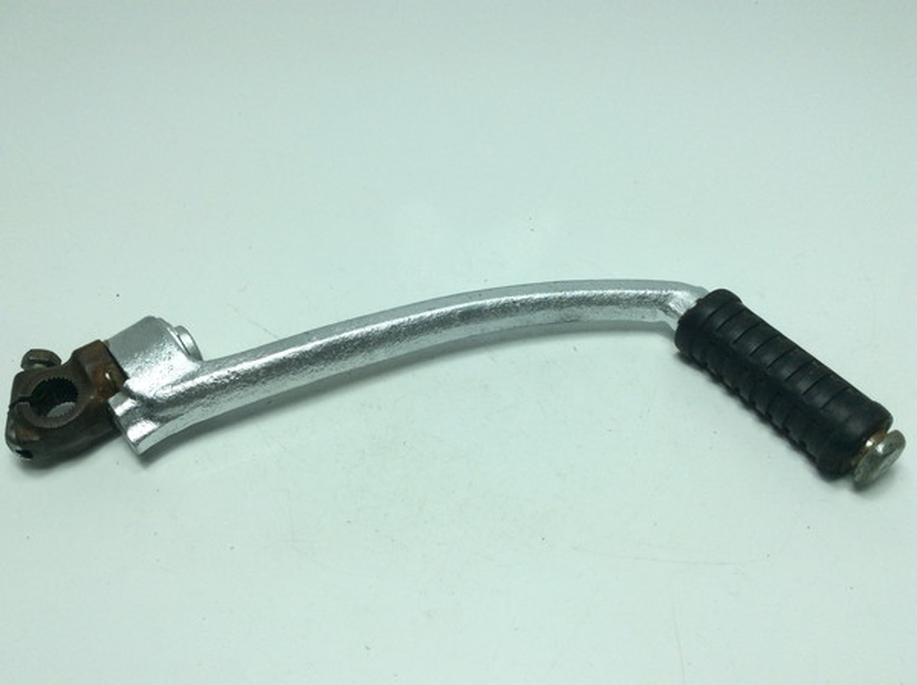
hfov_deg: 56.9
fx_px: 846
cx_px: 458
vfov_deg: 44.0
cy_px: 342
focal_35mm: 32
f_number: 2.4
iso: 32
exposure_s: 1/697
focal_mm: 3.3
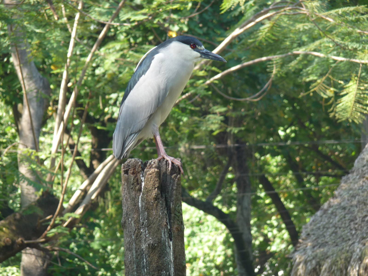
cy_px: 138
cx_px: 184
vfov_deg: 5.3
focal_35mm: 280
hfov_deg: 7.1
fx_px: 2977
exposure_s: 1/60
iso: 125
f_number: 4.9
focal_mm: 47
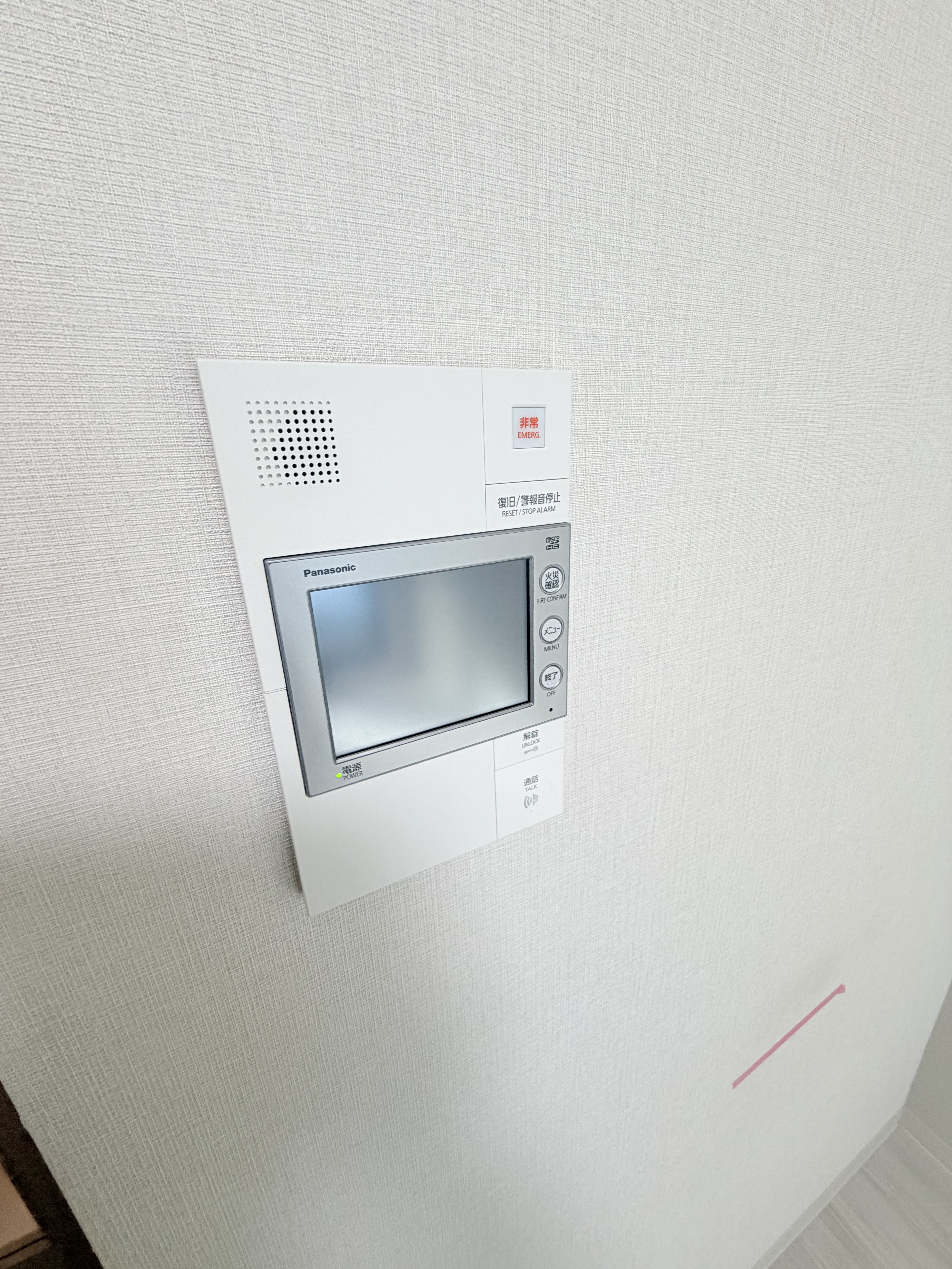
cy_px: 634
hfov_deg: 85.7
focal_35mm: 14
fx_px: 513
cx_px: 476
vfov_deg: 102.1
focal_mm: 2.22
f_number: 2.2
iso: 160
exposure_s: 1/120
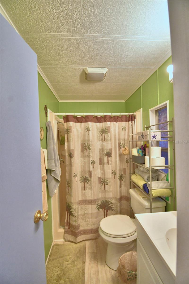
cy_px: 142
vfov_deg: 100.4
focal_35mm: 15
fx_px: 118
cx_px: 94
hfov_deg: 77.3
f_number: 4.5
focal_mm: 10
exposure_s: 1/30
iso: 1100
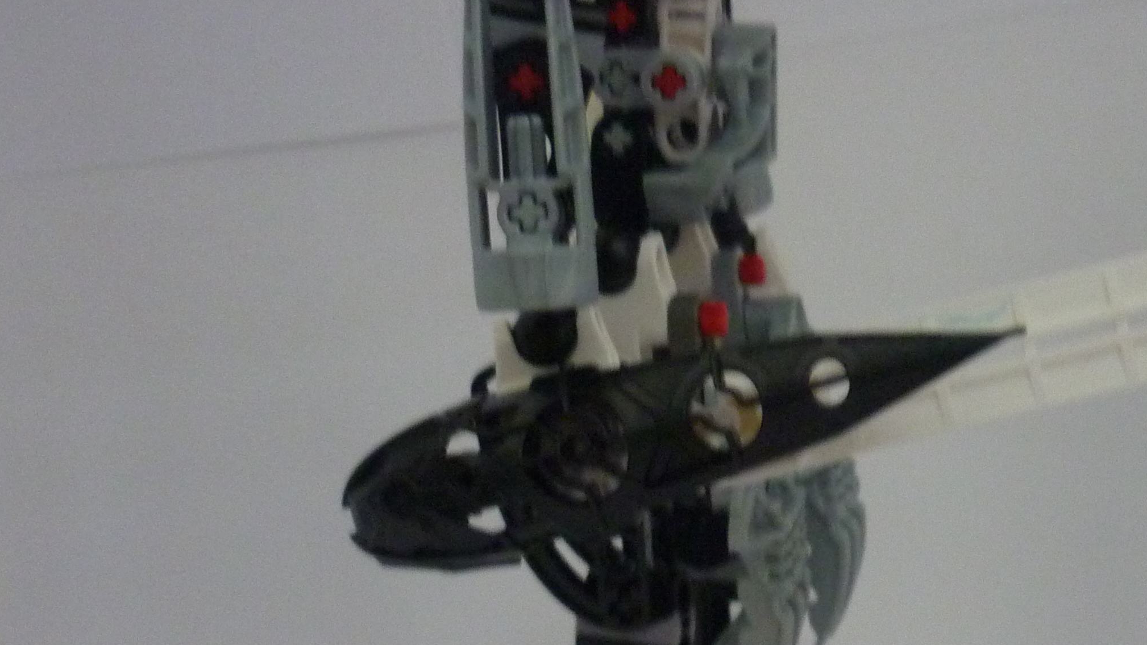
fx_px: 1977
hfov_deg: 32.0
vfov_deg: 17.9
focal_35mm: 65
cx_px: 807
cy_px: 692
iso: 400
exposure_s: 1/10
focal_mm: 5.5
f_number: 2.8
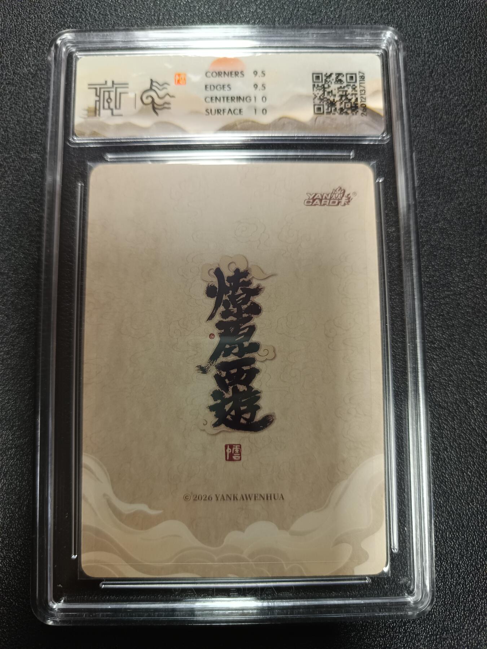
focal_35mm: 24
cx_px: 244
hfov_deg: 56.8
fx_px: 450
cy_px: 324
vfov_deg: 71.6
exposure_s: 1/50
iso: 795
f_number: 1.7
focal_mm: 5.31
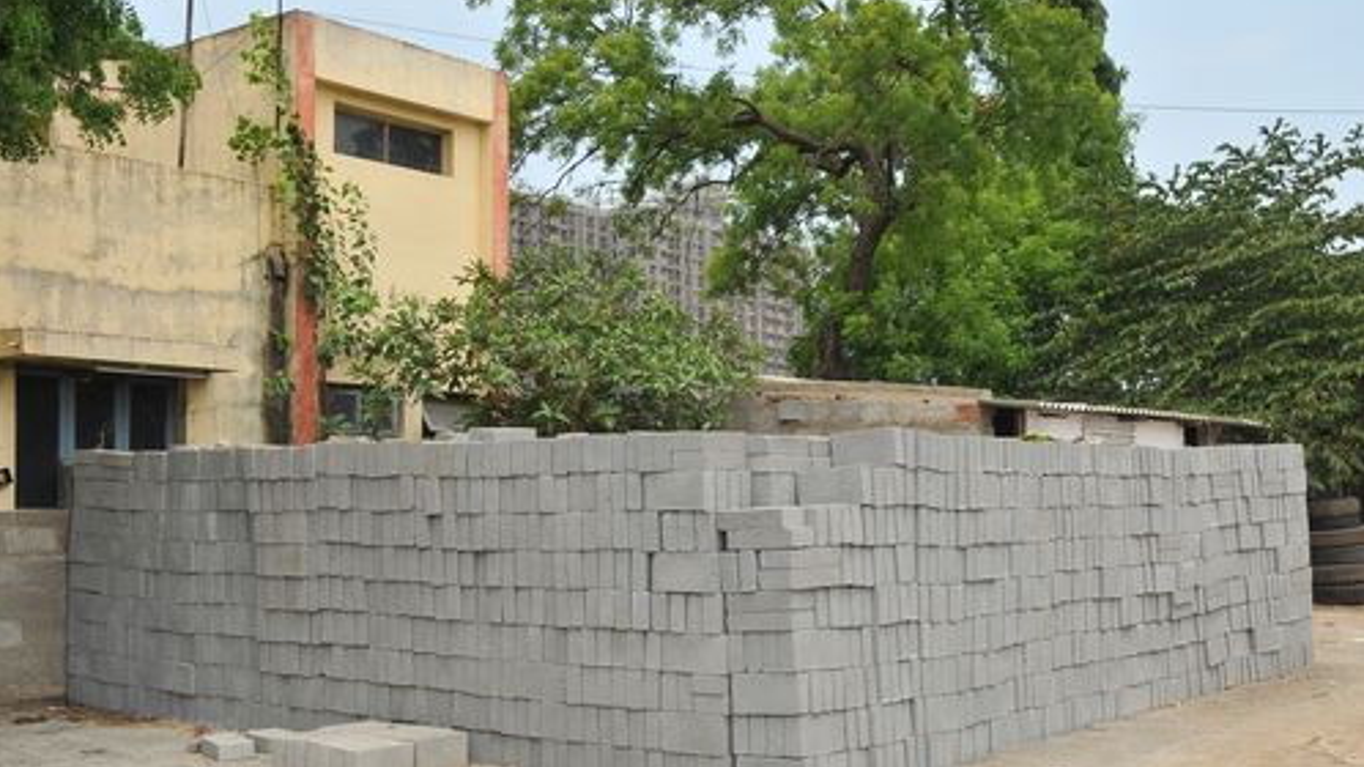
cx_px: 682
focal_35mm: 41
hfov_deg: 49.4
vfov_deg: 29.0
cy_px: 438
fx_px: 1483
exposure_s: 1/125
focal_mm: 26
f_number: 11
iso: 250
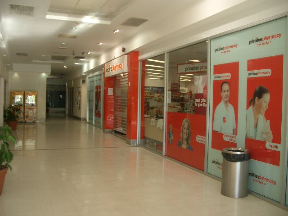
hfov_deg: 52.6
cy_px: 108
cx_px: 144
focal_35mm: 35
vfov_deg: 40.7
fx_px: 291
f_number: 2.6
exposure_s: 1/100
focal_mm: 5.8
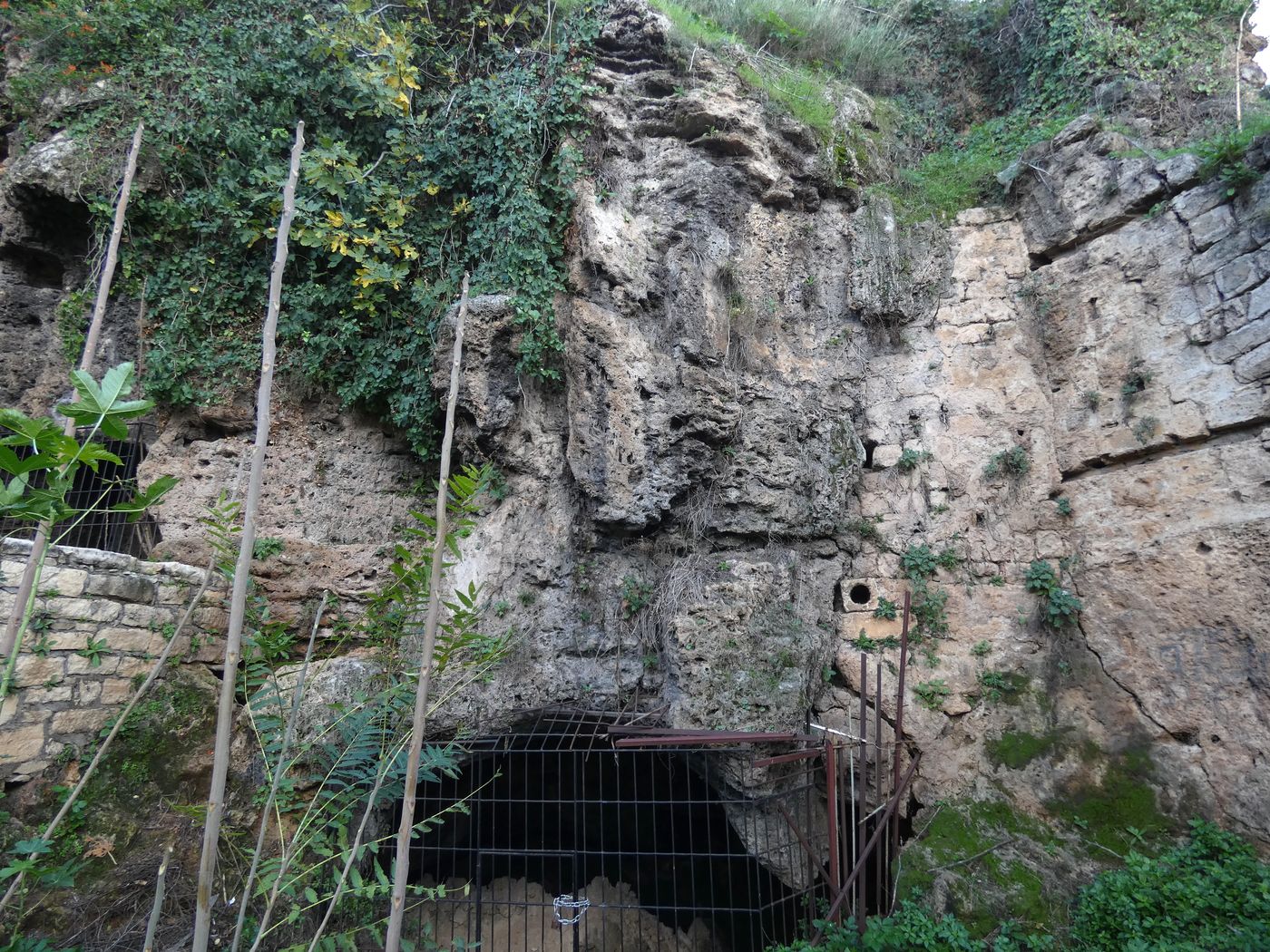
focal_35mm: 20
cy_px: 476
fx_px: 734
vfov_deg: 66.0
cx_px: 635
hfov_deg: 81.7
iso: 80
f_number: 2.8
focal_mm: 3.6
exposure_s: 1/125
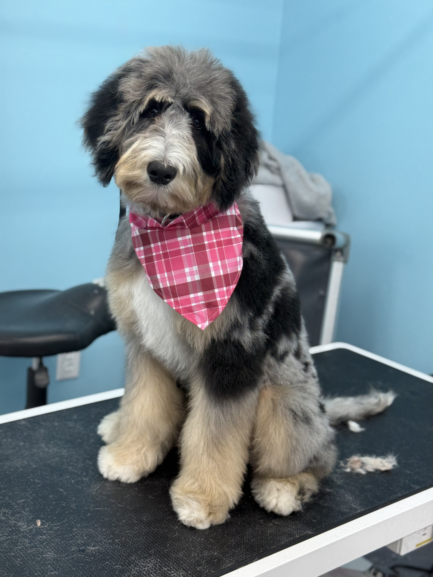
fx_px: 801
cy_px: 288
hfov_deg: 30.3
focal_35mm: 48
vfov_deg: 39.7
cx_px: 216
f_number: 1.78
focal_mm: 6.76
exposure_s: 1/60
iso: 64
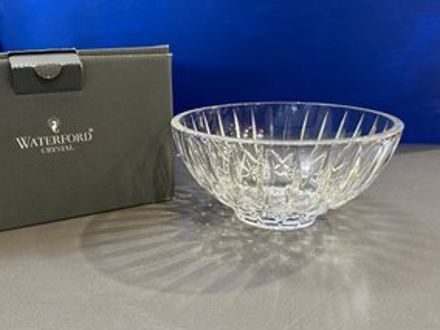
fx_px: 369
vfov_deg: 48.1
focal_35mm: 29
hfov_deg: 61.4
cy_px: 187
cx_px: 187
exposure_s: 1/60
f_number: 1.78
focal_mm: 6.86
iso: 400
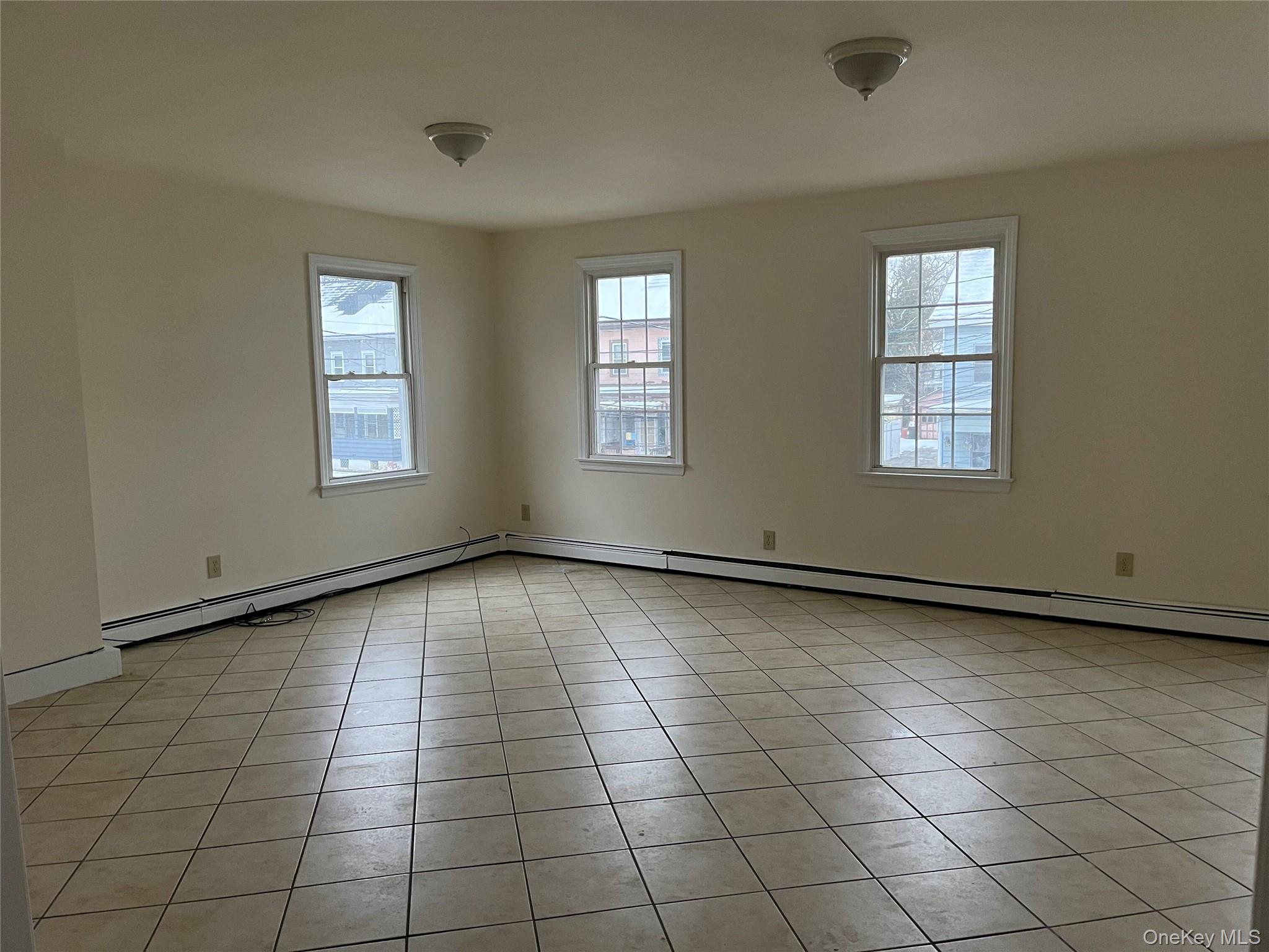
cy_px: 476
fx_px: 953
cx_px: 634
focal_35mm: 26
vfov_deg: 53.1
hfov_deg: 67.3
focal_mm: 5.1
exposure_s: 1/60
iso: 500
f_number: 1.6
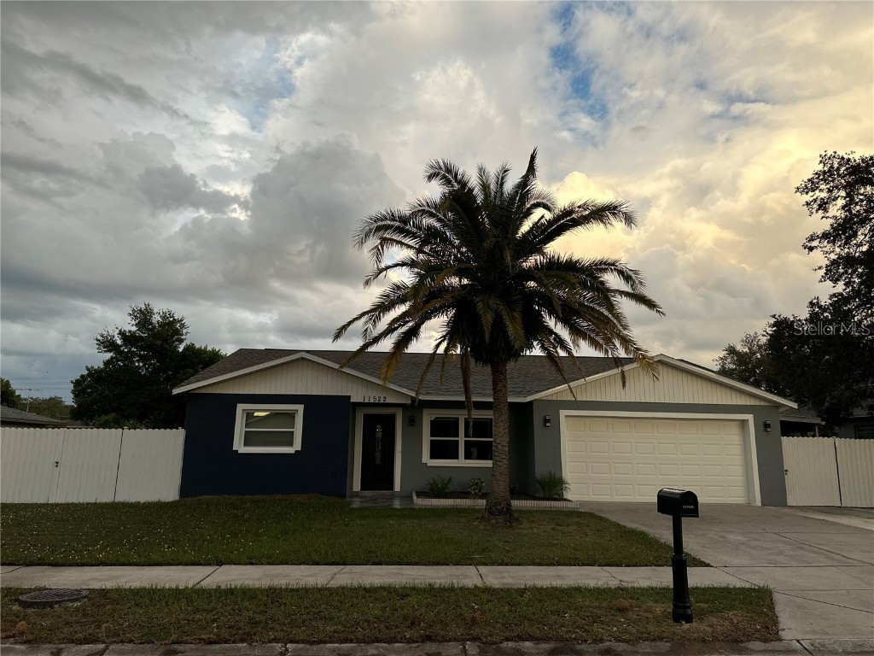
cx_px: 437
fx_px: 606
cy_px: 328
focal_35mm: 24
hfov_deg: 71.6
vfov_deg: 56.8
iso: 80
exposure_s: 1/1845
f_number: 1.78
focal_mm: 6.86
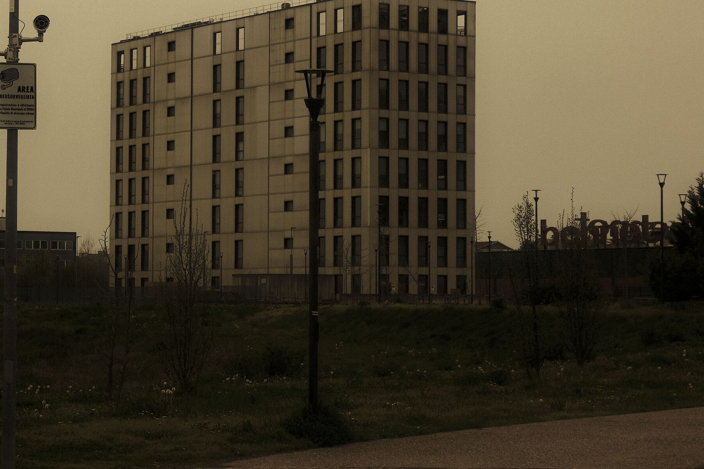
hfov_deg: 18.4
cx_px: 256
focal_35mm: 111
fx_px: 2170
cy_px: 189
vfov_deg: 12.3
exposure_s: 1/3500
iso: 800
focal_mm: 55
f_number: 9
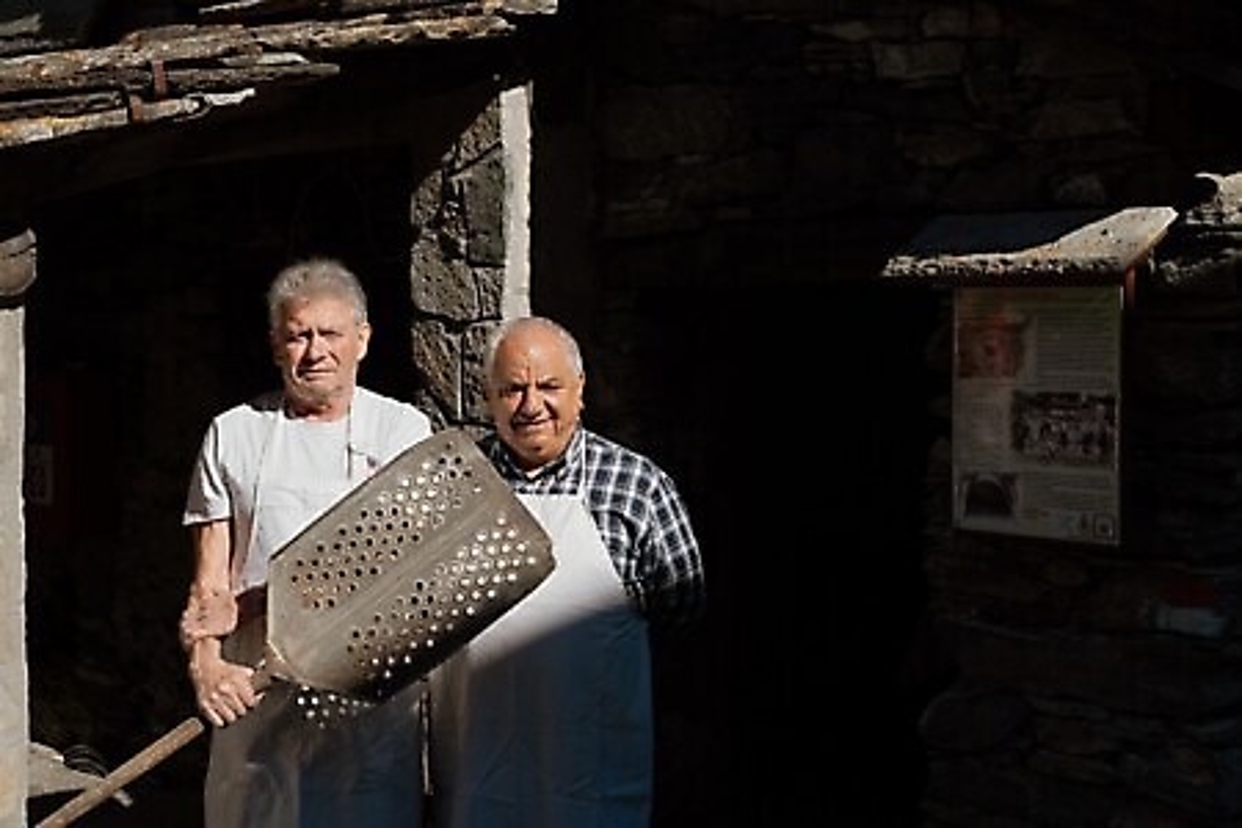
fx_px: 1725
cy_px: 414
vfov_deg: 27.0
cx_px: 621
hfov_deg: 39.6
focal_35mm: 50
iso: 50
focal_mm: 50
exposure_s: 1/125
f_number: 10
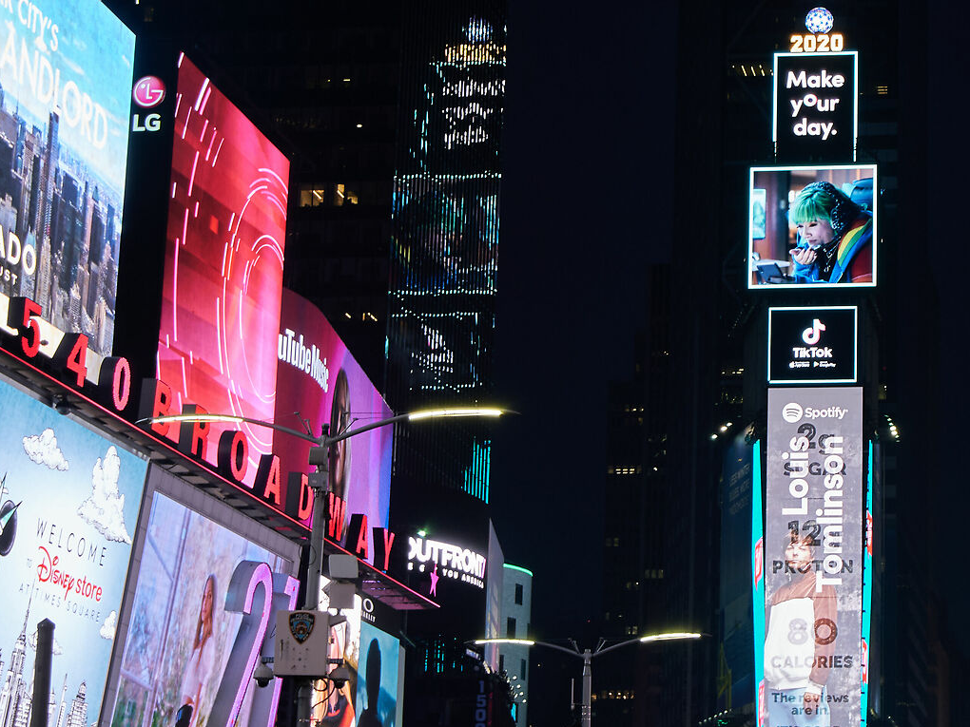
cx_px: 811
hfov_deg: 20.4
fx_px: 2662
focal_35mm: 95
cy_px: 335
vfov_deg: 15.6
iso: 200
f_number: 4.5
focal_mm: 28.8
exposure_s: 1/90
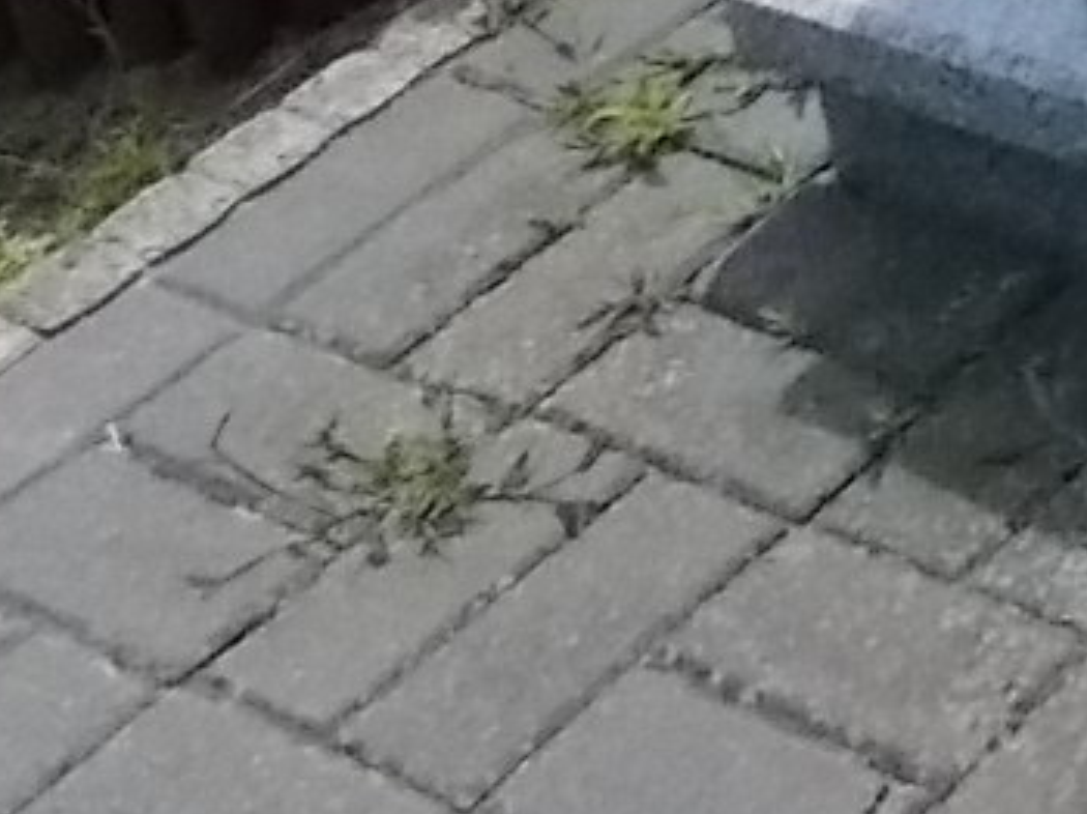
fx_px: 3734
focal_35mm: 119
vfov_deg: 11.0
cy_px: -963
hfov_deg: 13.9
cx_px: 2193
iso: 400
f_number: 8
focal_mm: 4.6
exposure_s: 1/800
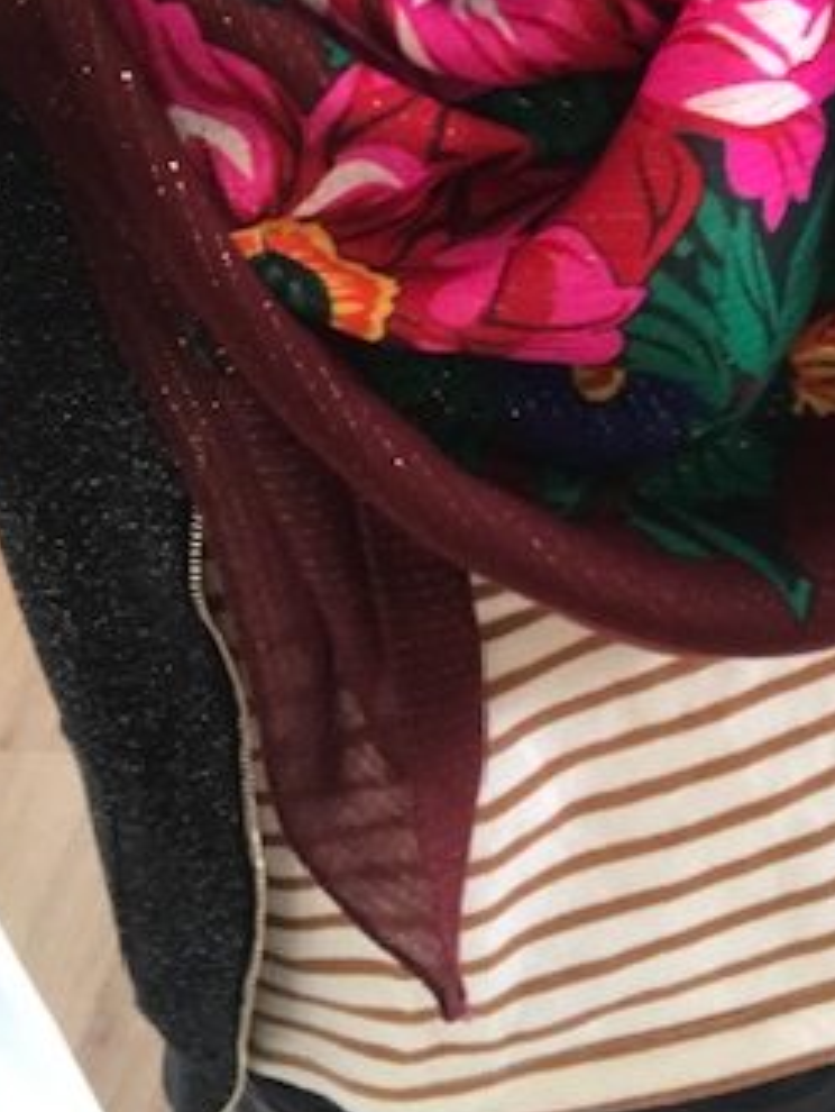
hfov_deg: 23.6
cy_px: 152
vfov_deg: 30.1
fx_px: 1991
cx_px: 554
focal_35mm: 62
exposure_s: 1/25
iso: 80
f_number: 2.2
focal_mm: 2.87
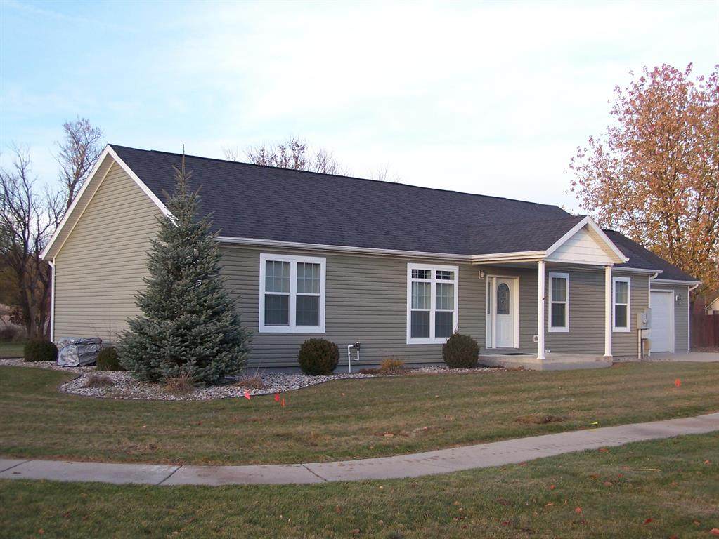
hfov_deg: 43.8
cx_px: 360
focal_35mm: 43
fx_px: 893
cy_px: 270
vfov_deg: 33.6
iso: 80
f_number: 2.9
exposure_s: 1/100
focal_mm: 7.1
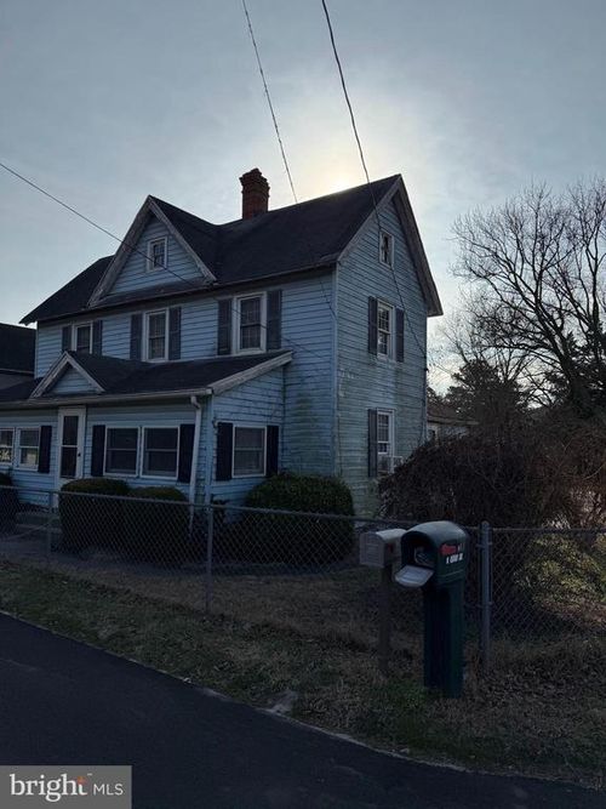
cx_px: 303
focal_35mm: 24
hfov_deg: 56.8
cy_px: 404
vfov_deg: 71.6
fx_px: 560
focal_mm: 6.76
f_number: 1.78
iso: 100
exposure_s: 1/14286
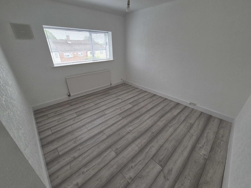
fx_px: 94
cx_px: 126
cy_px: 94
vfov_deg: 89.9
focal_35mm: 13
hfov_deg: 106.2
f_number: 2.2
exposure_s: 1/359
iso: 320
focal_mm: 2.2
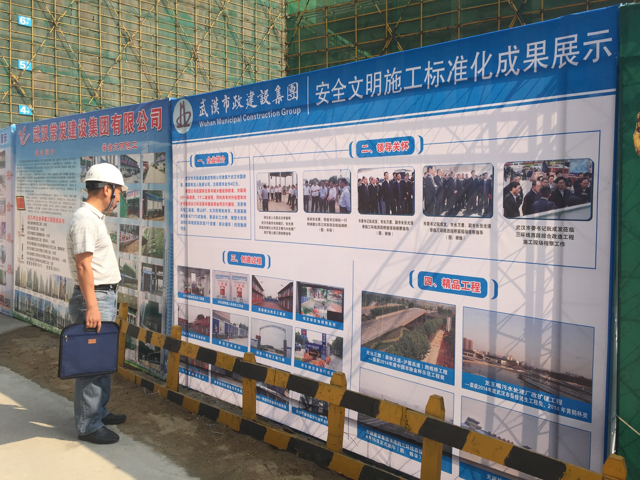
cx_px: 320
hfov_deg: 61.7
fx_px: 536
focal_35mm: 29
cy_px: 240
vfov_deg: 48.2
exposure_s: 1/1319
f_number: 2.2
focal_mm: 4.15
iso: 32
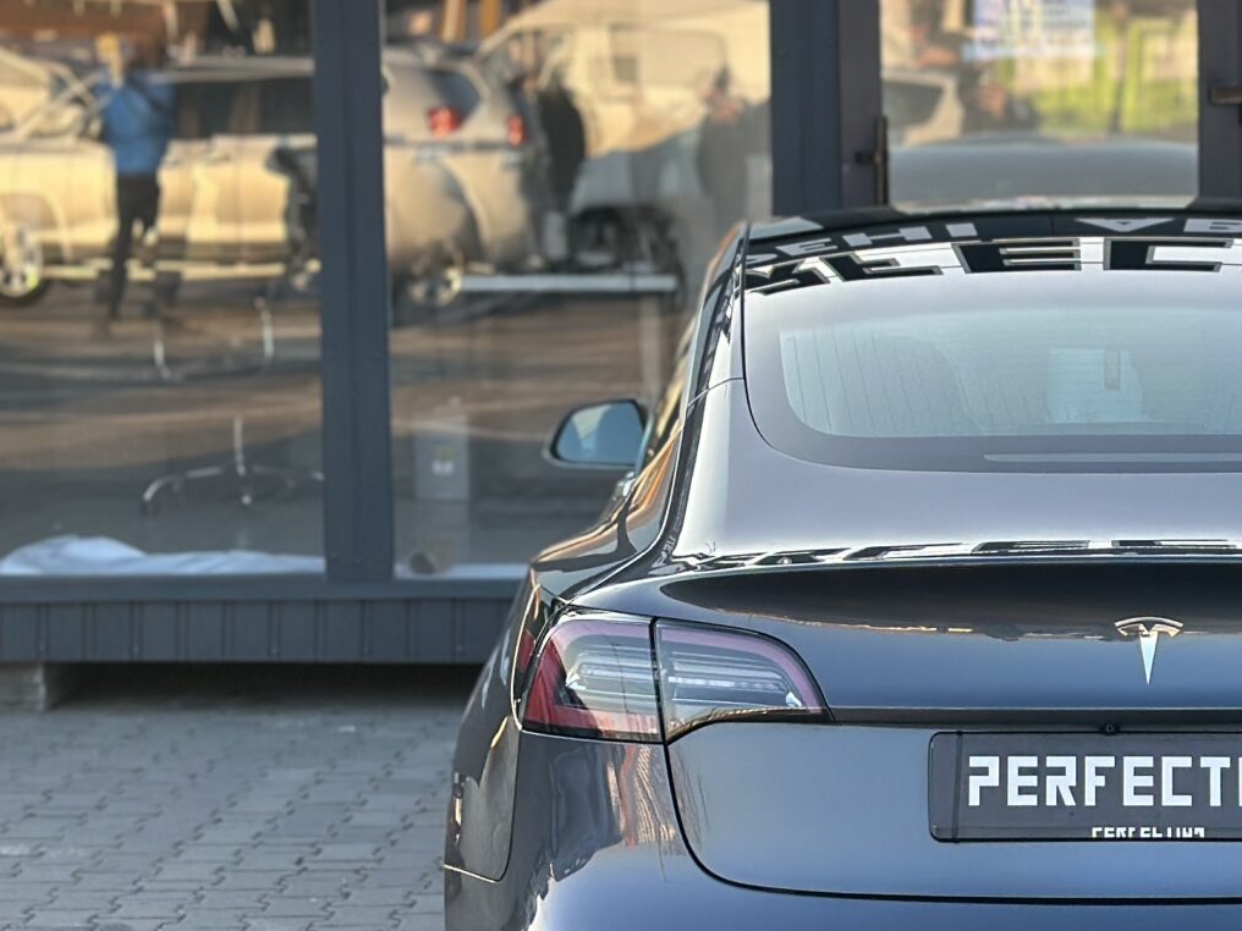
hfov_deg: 16.1
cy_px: 332
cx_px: 1087
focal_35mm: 121
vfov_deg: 12.2
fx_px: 4341
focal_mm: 6.86
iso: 80
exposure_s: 1/564
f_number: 1.78
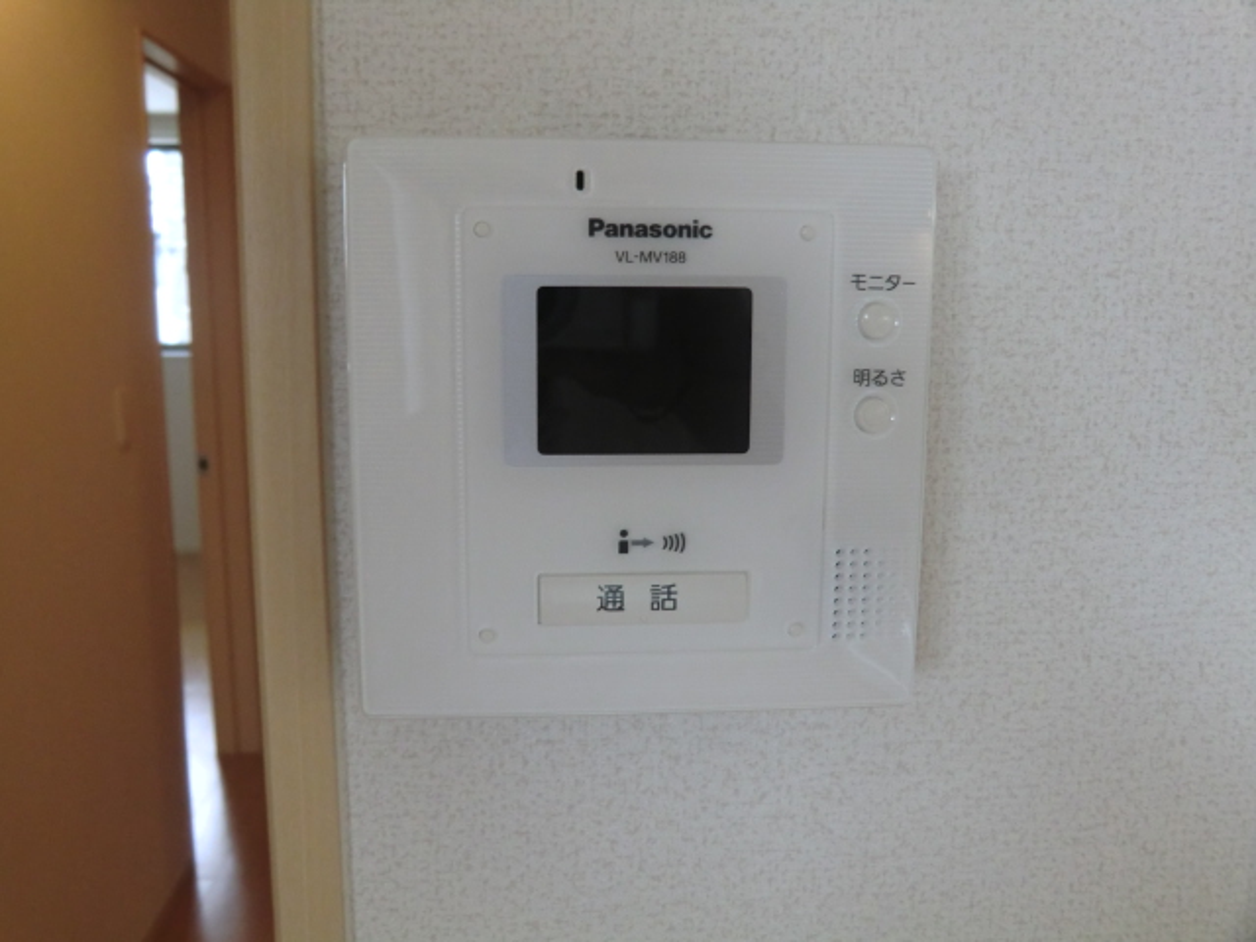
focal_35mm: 29
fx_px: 1052
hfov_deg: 61.7
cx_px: 628
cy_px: 471
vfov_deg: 48.2
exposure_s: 1/60
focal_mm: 5.2
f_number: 3.5
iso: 250
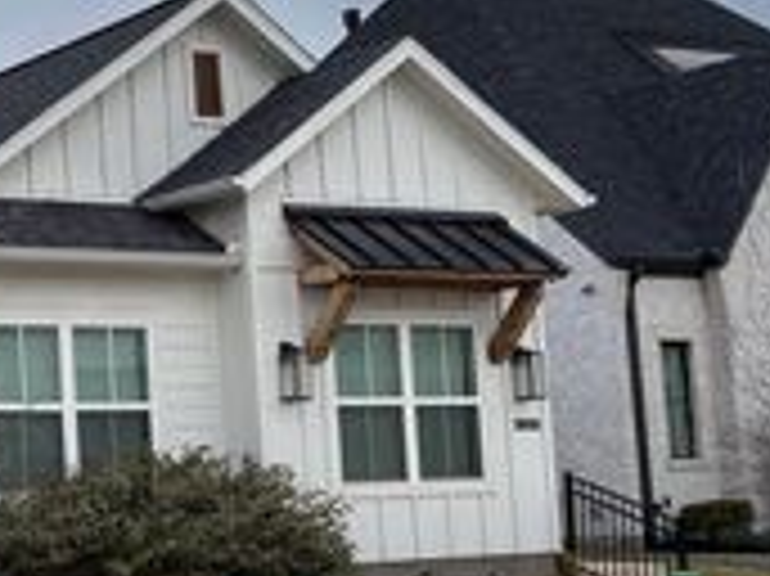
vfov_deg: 19.3
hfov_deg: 22.2
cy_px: 335
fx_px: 1689
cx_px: -311
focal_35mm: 76
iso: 50
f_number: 1.6
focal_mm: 5.96
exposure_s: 1/2639
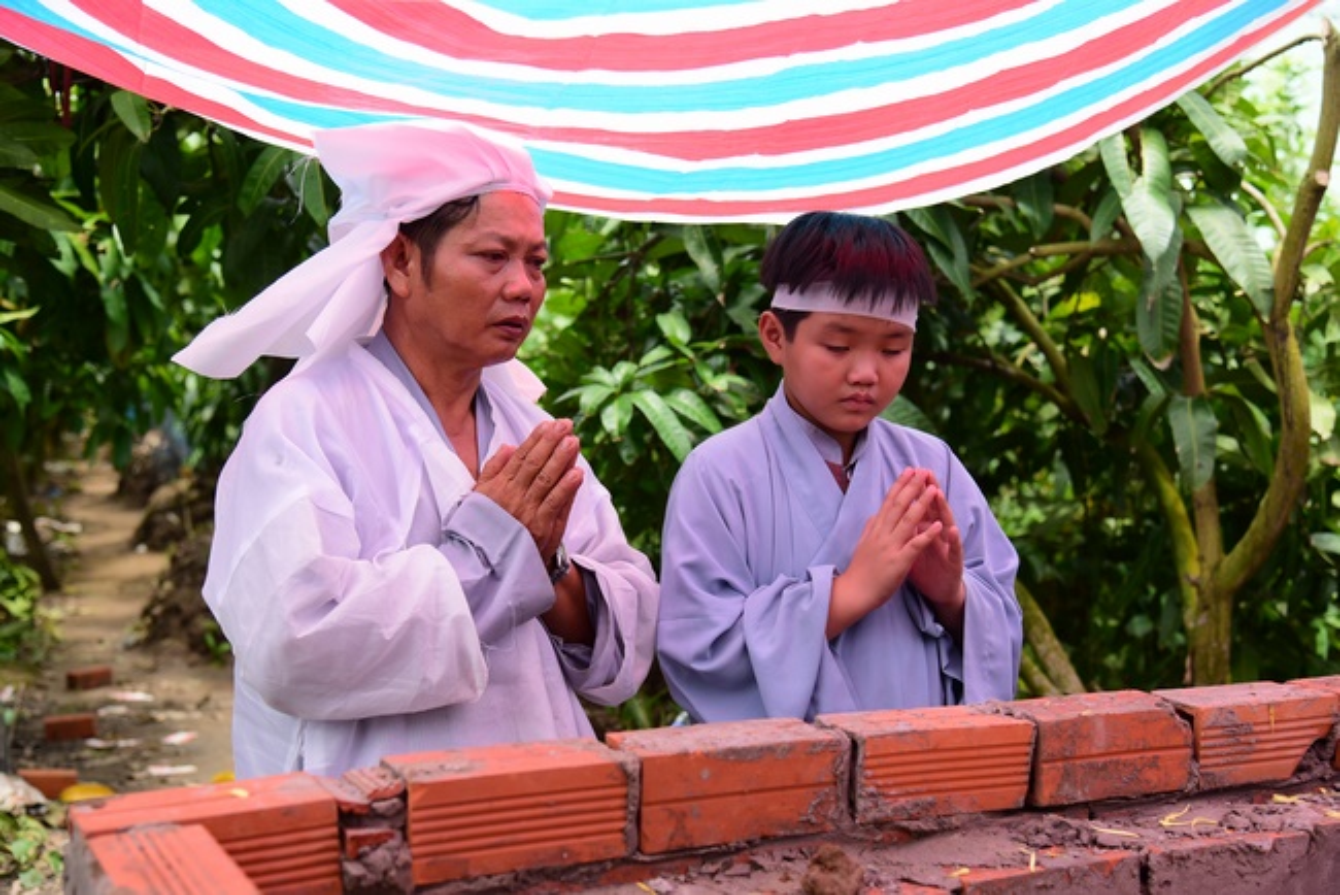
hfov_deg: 42.7
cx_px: 670
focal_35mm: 46
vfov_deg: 29.3
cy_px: 448
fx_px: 1713
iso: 320
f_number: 4
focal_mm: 46
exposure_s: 1/640
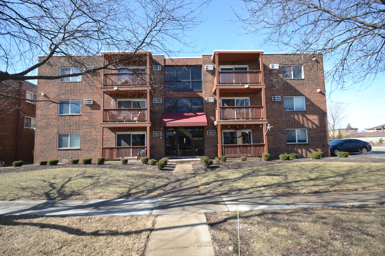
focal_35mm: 17
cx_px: 192
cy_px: 128
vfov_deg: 69.7
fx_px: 184
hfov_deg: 92.4
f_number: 6.3
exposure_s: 1/160
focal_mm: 11.5
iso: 100
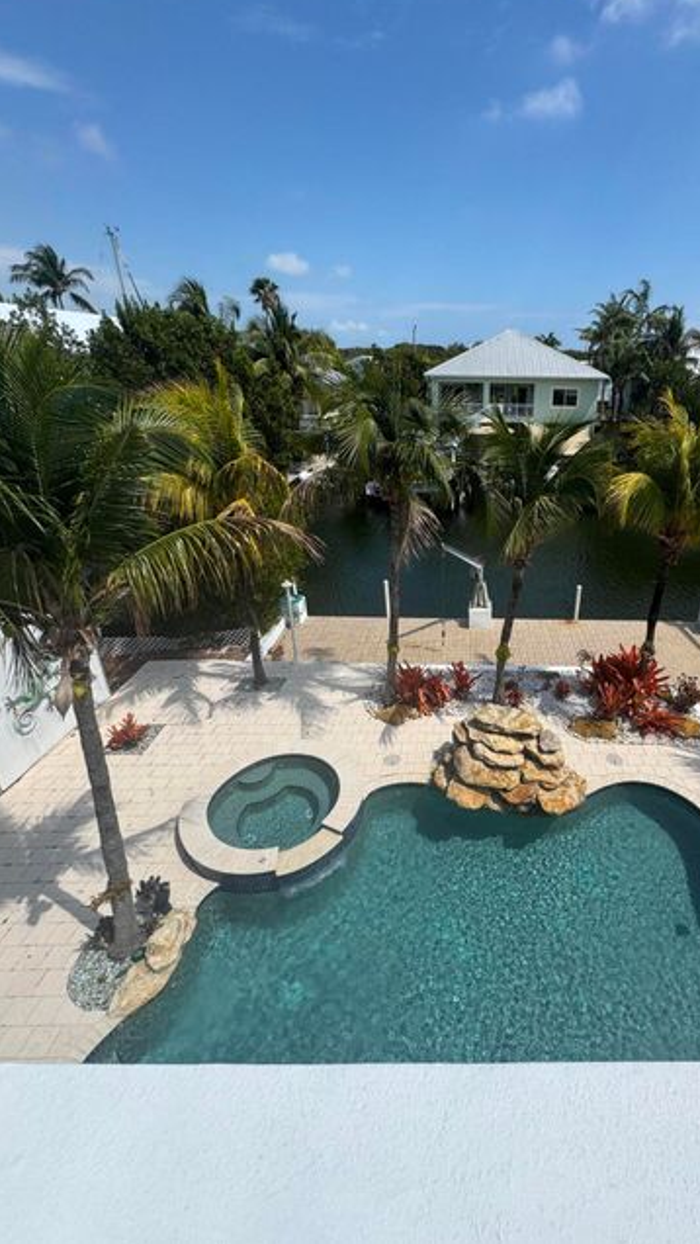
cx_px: 469
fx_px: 528
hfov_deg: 65.3
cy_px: 594
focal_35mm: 16
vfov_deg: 99.3
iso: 50
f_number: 2.2
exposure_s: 1/2415
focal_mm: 2.22
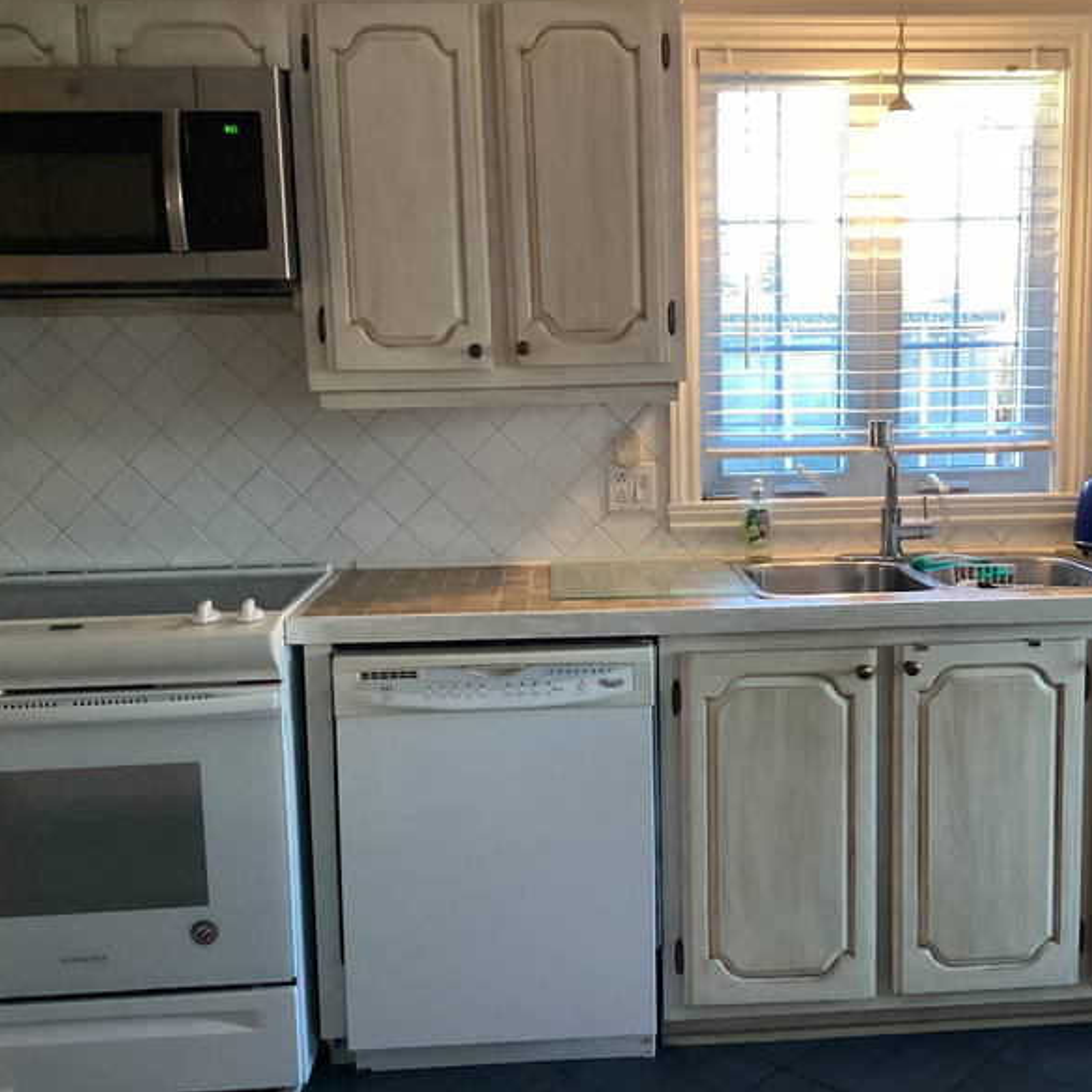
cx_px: 661
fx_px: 1321
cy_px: 541
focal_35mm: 37
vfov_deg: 44.9
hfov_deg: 44.7
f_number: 2.4
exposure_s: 1/40
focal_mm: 3.3
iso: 250
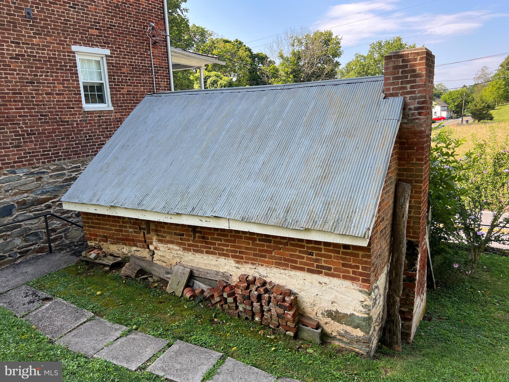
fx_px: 382
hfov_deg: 67.3
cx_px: 254
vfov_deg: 53.1
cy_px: 191
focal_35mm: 26
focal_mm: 5.7
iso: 50
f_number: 1.5
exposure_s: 1/714
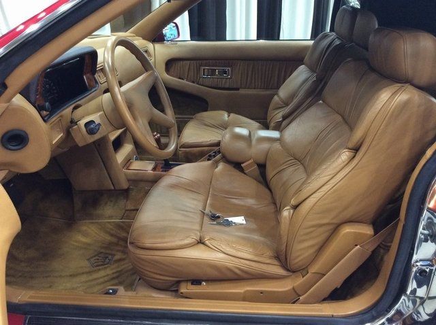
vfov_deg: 44.1
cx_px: 218
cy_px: 162
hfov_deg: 56.9
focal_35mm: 32
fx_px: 402
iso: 160
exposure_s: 1/24
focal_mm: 3.3
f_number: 2.4
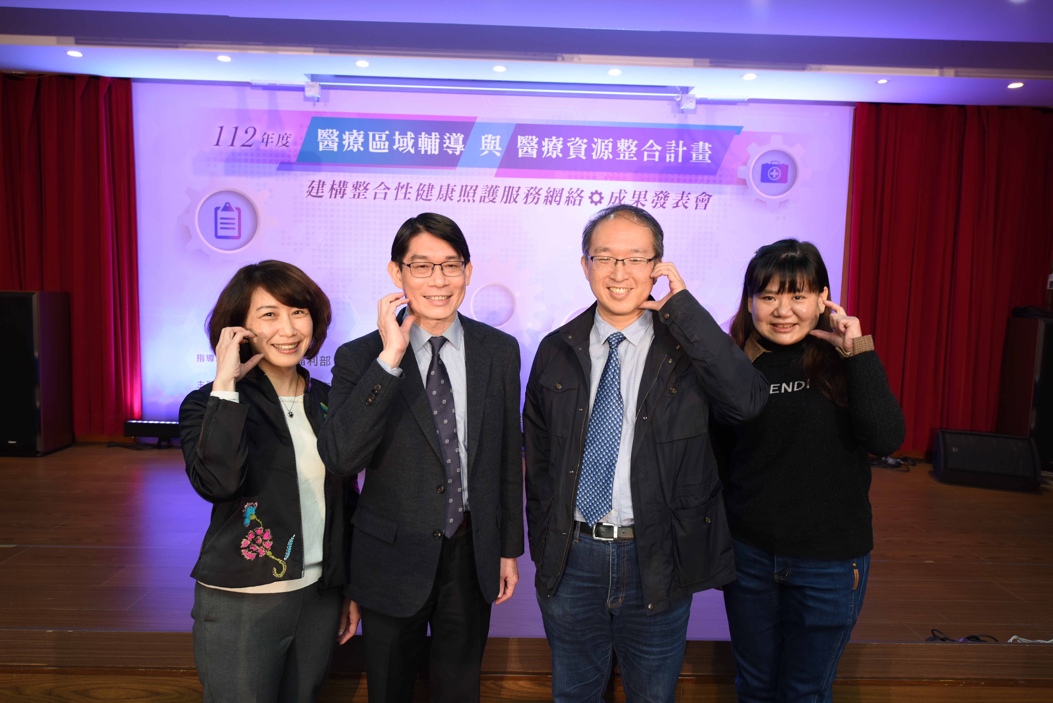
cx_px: 526
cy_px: 352
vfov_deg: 53.2
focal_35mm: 24
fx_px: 702
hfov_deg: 73.7
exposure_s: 1/80
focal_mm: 24
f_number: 5.6
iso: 800
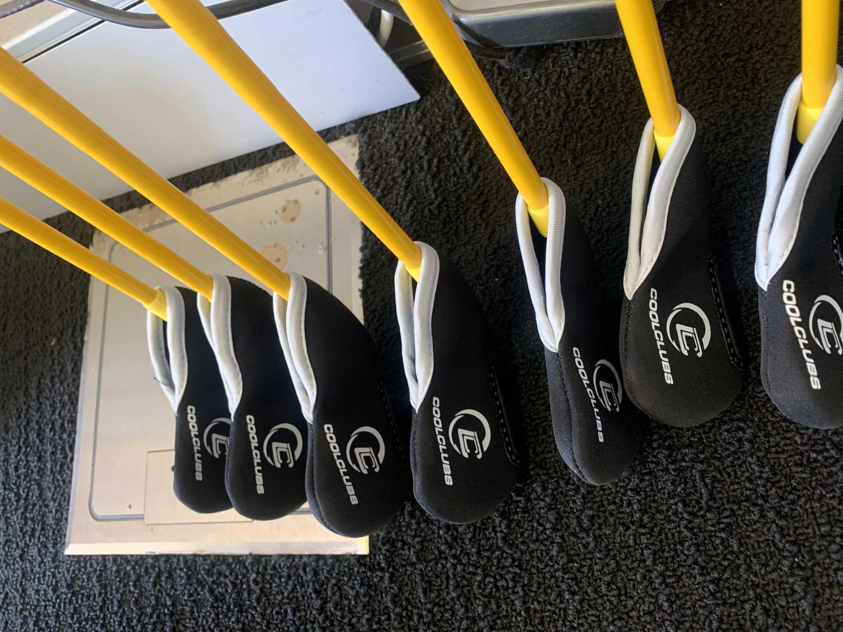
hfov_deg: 67.3
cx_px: 422
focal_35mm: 26
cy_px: 316
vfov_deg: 53.1
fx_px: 633
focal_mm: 4.25
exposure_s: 1/40
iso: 400
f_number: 1.8
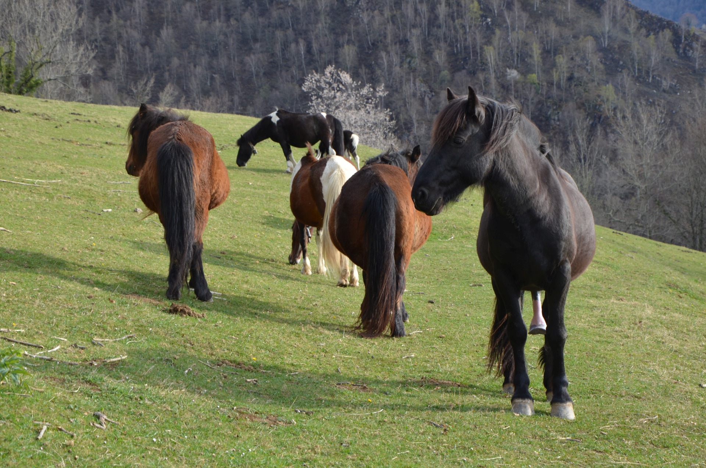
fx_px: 1820
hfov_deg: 22.0
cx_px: 353
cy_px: 234
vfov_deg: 14.6
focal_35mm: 93
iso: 100
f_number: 7.1
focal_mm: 62
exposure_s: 1/80
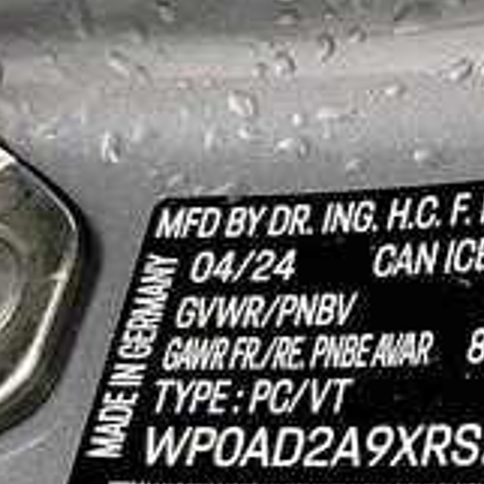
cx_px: 568
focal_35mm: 67
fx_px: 1060
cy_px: 347
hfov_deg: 23.7
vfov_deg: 25.5
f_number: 1.8
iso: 64
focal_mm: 3
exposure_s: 1/103
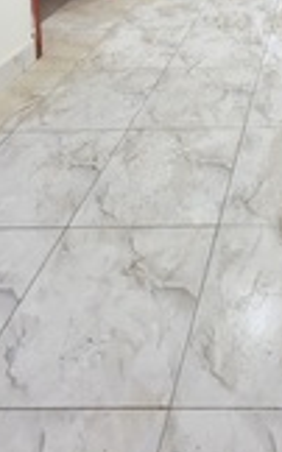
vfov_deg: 33.3
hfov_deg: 29.5
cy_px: -163
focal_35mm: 39
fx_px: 480
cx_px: 311
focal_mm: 2.2
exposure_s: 1/101
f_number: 1.9
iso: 125
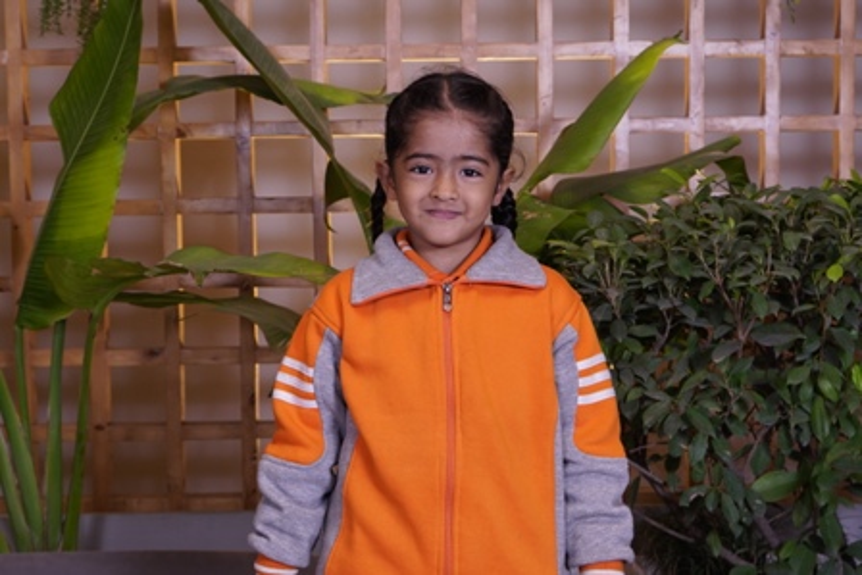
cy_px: 288
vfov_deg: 21.3
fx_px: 1533
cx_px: 431
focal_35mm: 64
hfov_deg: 31.4
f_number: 4.5
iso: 500
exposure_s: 1/125
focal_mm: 43
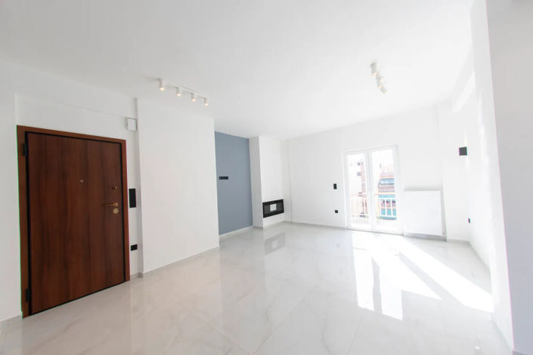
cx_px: 266
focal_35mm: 16
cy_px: 178
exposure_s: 1/30
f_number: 11
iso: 160
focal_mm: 10.5
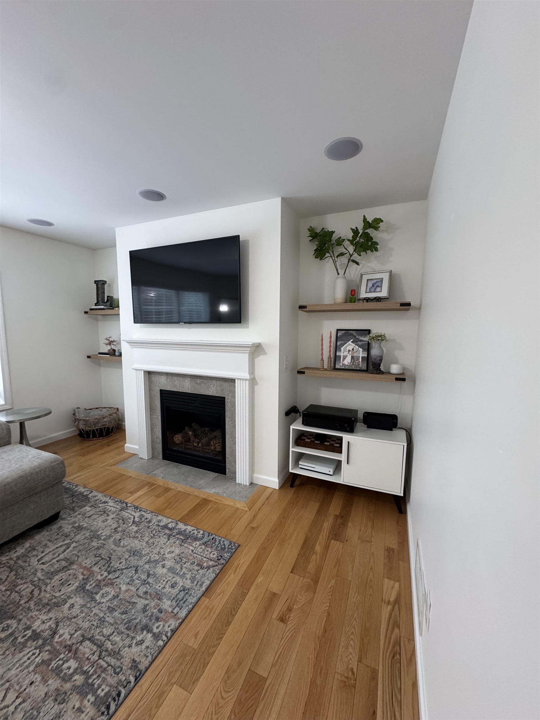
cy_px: 360
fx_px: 291
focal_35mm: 14
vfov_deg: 102.1
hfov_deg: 85.7
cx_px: 270
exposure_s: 1/60
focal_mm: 2.22
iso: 320
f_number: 2.2
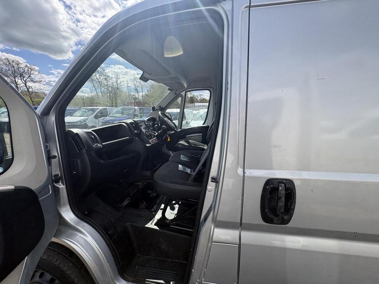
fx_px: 153
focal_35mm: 14
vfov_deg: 85.7
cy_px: 142
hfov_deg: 102.1
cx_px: 190
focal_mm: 2.22
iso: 40
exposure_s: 1/858
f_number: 2.2
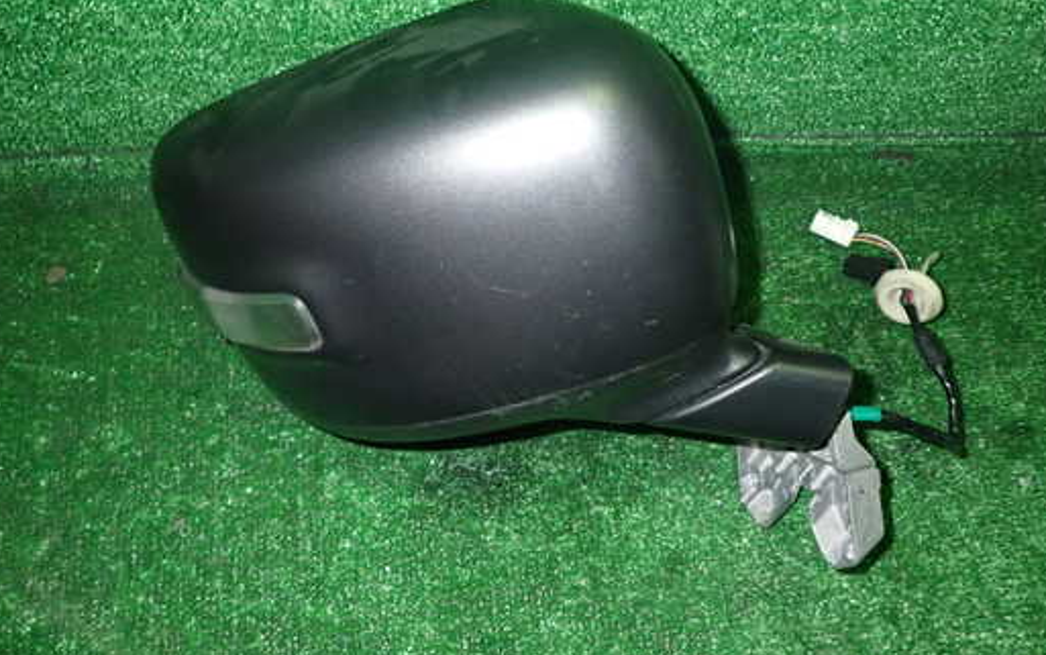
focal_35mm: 31
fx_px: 884
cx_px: 546
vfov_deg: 40.5
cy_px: 275
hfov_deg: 61.2
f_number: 5.6
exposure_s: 1/30
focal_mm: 4.5
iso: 800
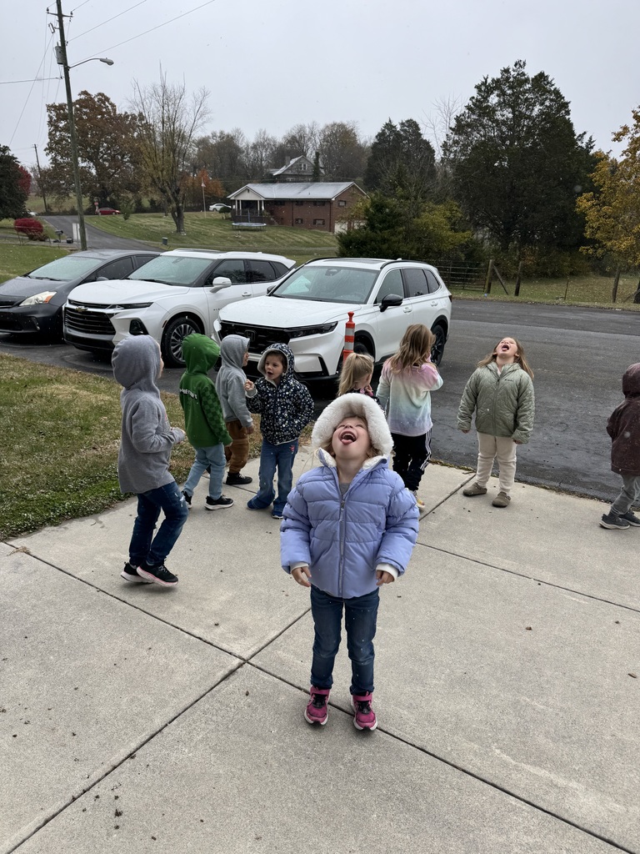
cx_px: 320
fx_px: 592
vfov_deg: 71.6
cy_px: 427
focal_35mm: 24
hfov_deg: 56.8
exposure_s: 1/792
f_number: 1.78
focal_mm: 6.76
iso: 80
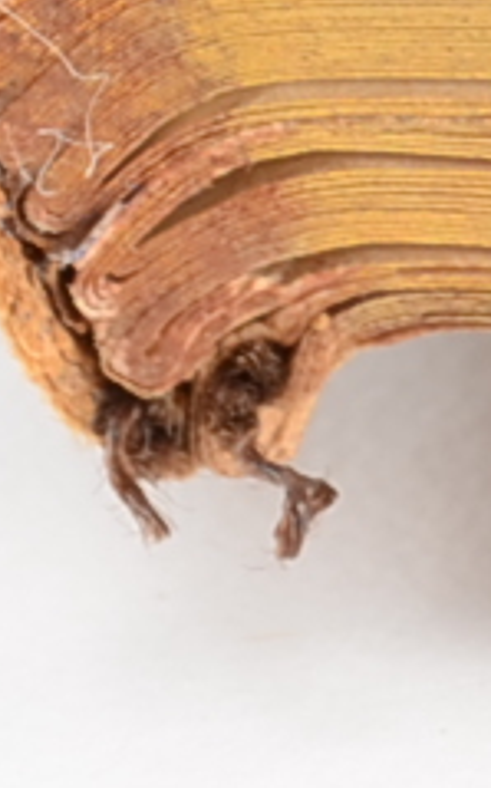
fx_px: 12826
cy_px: -1078
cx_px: 1582
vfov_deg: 3.5
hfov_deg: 2.2
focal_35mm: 598
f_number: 7.1
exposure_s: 1/100
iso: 100
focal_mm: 38
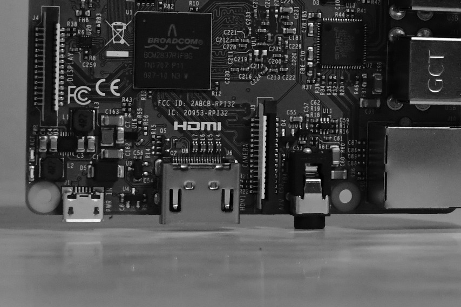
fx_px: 1920
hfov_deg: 13.3
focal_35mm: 150
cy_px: 105
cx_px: 579
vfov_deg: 9.1
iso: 2000
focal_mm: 31
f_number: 5.6
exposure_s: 1/100
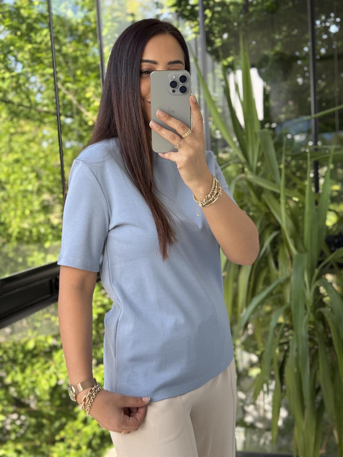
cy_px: 228
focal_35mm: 48
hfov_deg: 30.3
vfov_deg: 39.7
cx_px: 172
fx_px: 634
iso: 80
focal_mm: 6.76
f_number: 1.78
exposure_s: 1/163
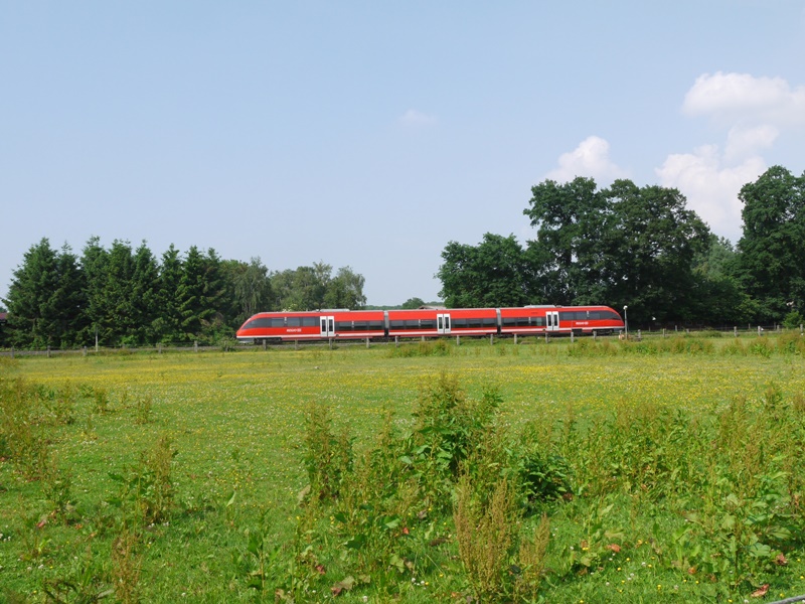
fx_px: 837
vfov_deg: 39.7
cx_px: 402
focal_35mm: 36
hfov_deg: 51.4
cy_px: 302
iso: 400
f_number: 11
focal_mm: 18
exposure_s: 1/500
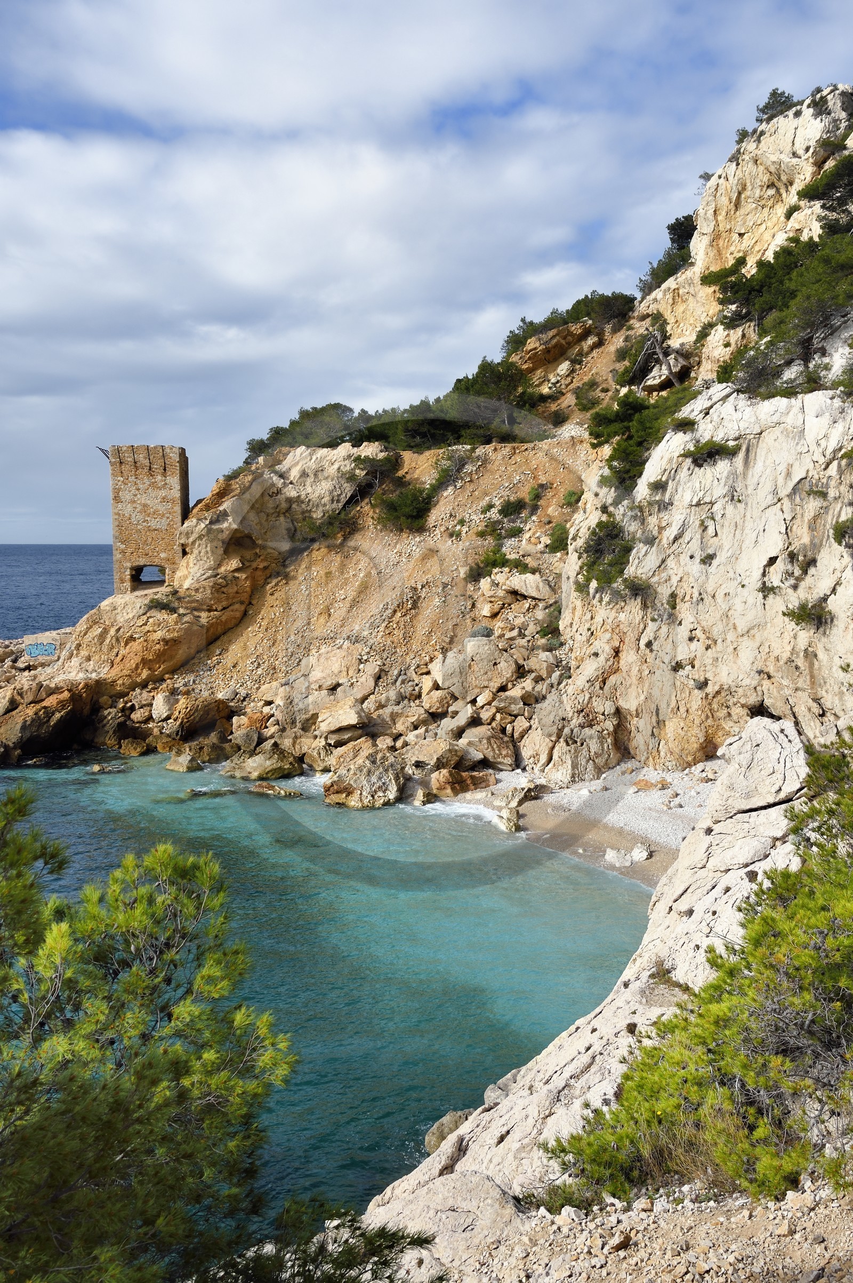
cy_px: 642
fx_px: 1352
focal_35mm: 38
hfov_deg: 35.0
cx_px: 426
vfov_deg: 50.7
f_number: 11
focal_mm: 38
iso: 200
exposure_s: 1/250
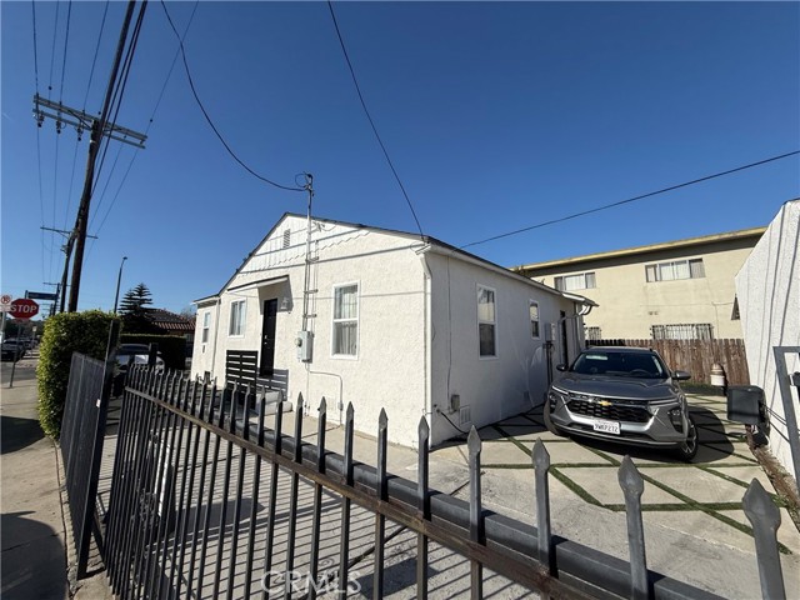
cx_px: 400
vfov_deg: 85.7
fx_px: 324
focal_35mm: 14
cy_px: 300
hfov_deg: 102.1
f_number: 2.2
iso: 50
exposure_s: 1/6173
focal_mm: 2.22
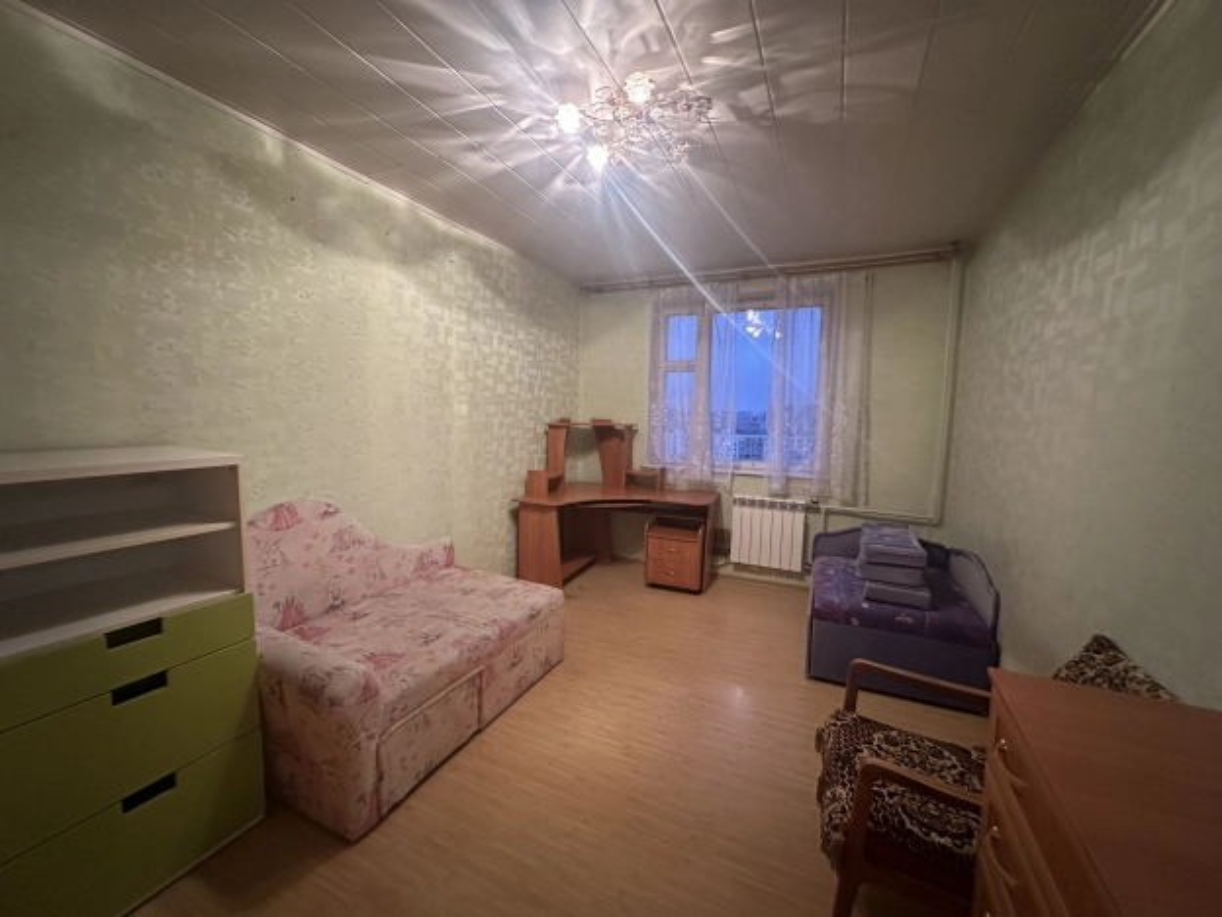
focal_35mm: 14
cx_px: 611
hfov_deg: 102.1
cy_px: 458
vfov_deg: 85.7
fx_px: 494
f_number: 2.2
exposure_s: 1/50
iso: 1250
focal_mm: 2.22
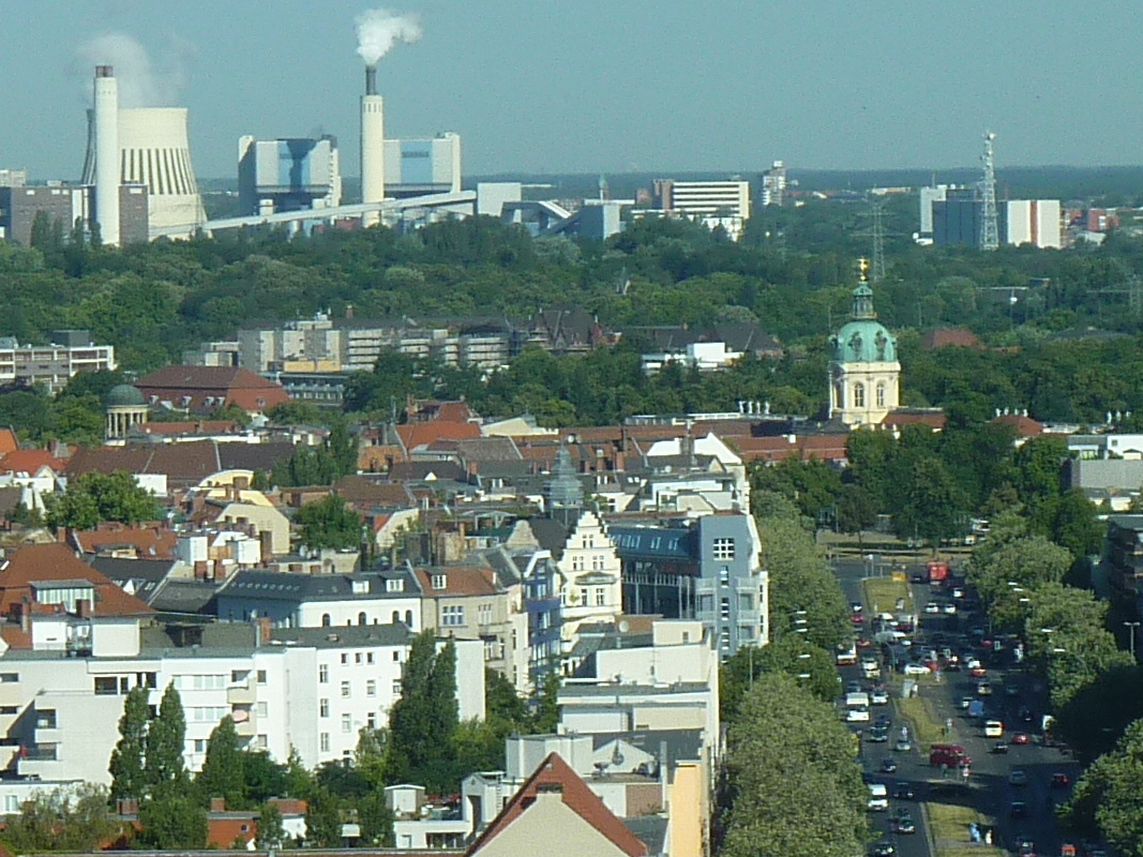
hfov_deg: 6.9
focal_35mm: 288
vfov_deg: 5.2
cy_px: 434
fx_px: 9509
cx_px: 633
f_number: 4.2
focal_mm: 13.7
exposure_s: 1/400
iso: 80
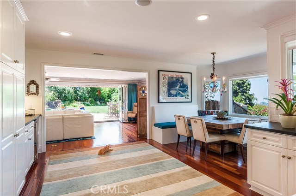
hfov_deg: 85.5
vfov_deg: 63.1
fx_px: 160
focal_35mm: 20
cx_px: 148
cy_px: 98
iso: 200
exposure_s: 1/20
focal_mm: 13
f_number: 9
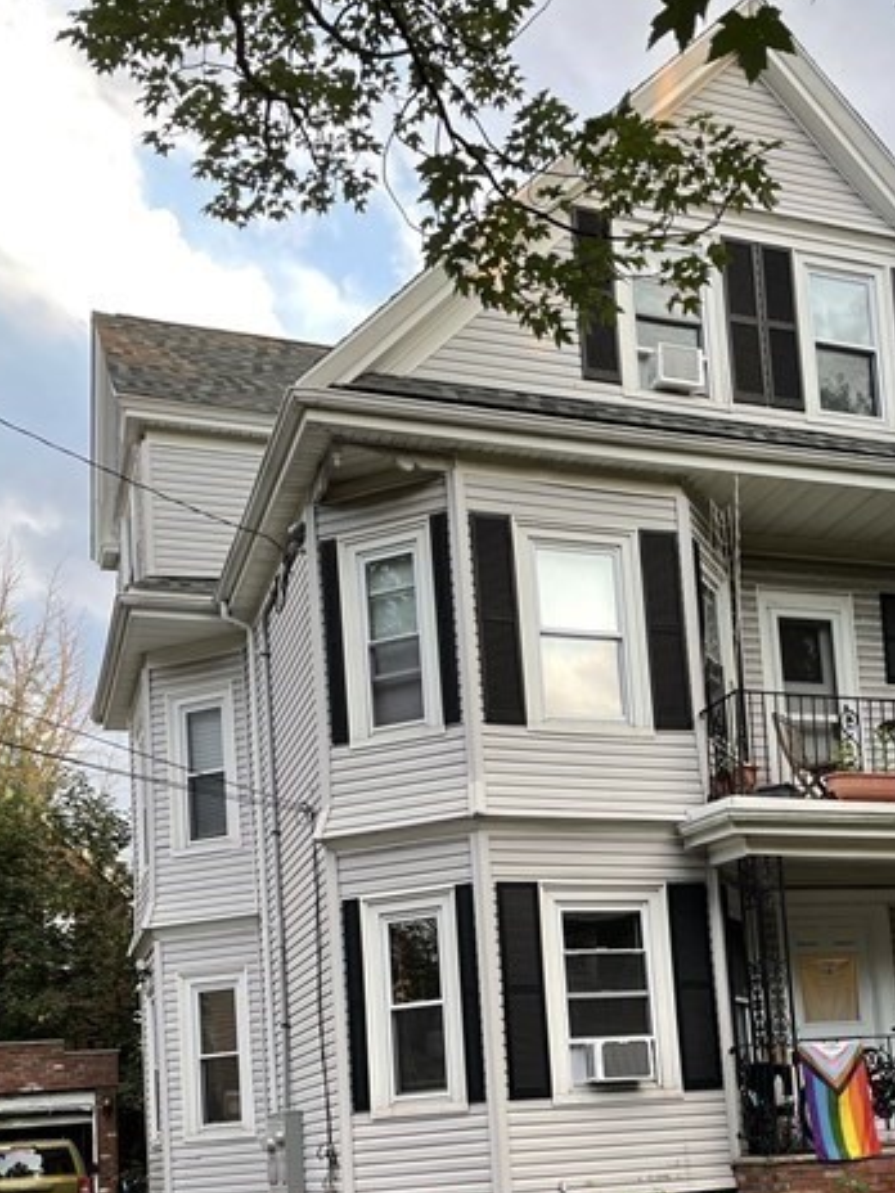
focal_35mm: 43
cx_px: 622
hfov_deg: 33.2
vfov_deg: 41.7
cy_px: 972
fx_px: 1482
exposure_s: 1/121
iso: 32
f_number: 1.6
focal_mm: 4.2
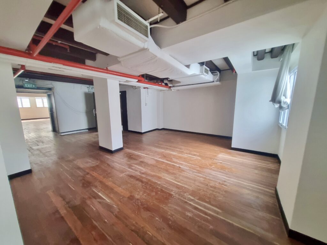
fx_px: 123
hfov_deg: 106.2
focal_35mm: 13
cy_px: 122
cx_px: 164
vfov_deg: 89.9
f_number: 2.2
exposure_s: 1/50
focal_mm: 1.74
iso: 320
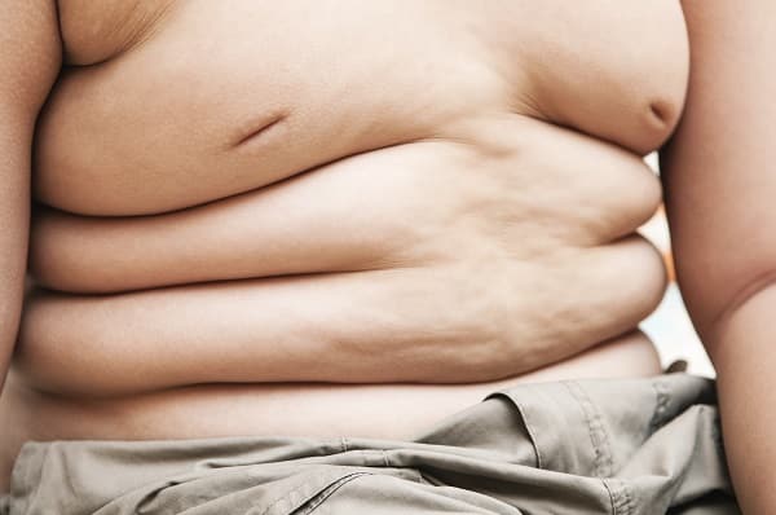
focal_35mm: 82
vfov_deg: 16.5
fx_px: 1775
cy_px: 258
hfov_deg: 24.7
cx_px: 388
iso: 250
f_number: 4
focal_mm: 55
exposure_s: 1/60
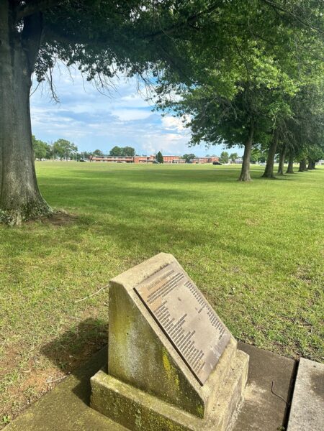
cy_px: 216
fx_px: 300
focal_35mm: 24
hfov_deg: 56.8
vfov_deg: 71.6
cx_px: 162
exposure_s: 1/2882
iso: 80
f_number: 1.78
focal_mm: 6.86
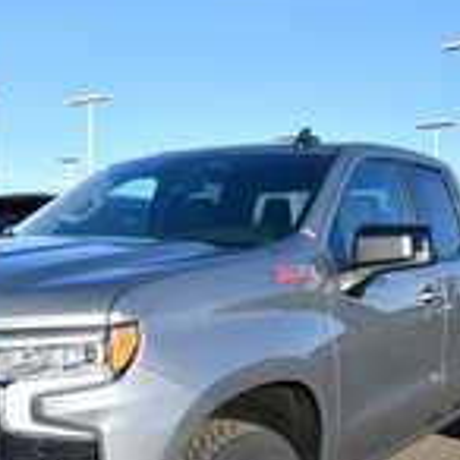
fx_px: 737
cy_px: 351
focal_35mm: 49
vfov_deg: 33.9
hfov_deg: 34.6
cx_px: 189
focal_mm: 14
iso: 100
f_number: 8
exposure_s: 1/250
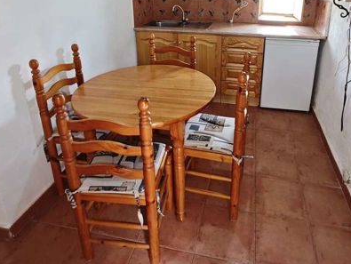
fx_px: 254
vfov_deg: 52.1
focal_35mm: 25
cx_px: 206
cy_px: 60
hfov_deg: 68.8
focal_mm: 2.16
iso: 640
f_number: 2.2
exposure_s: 1/33.3
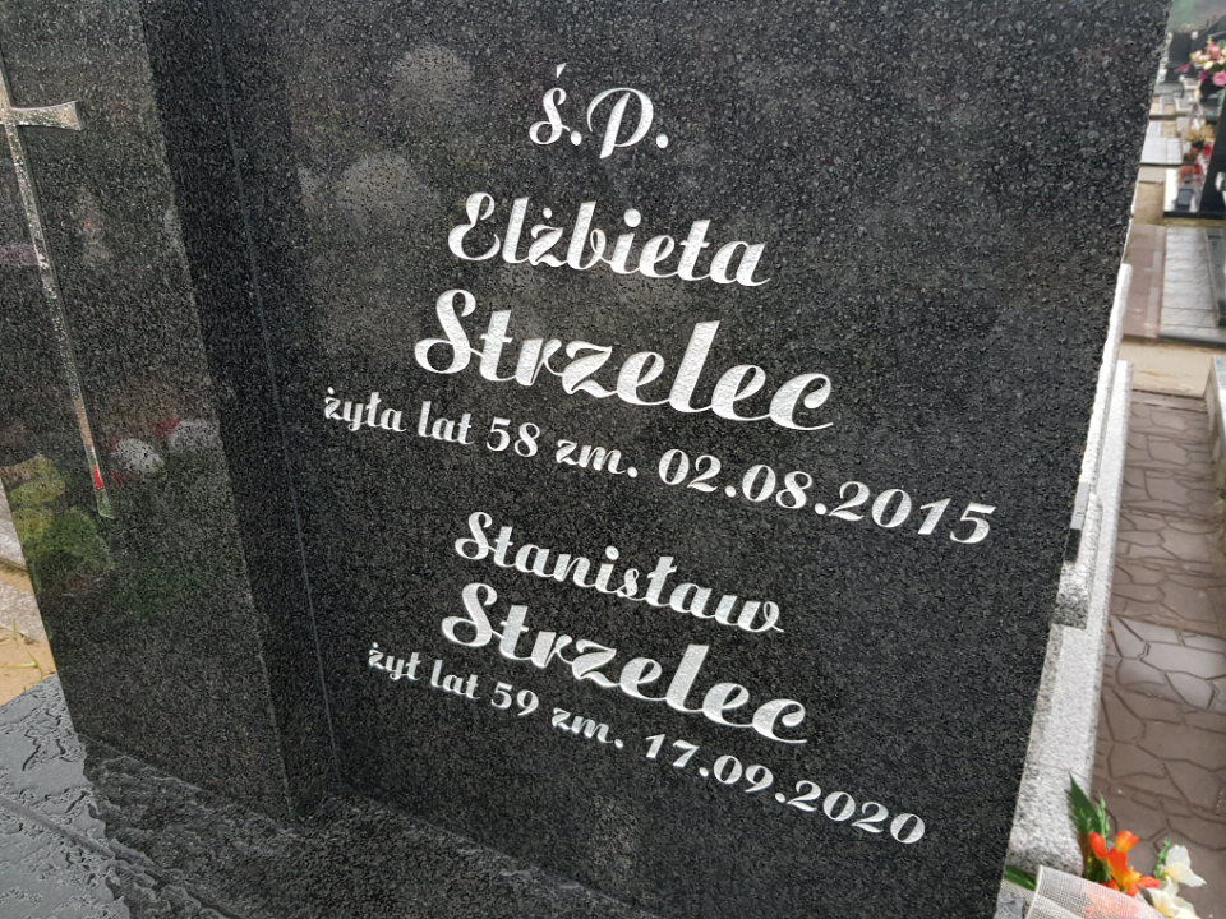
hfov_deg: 67.3
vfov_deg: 53.1
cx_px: 613
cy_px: 460
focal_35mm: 26
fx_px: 921
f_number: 1.7
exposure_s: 1/50
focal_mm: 4.2
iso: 80
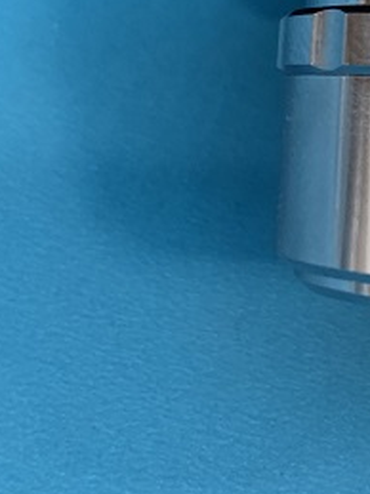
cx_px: 459
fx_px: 1155
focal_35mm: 81
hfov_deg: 17.3
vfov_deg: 24.0
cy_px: 148
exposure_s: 1/33
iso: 250
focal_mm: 4.25
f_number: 1.8
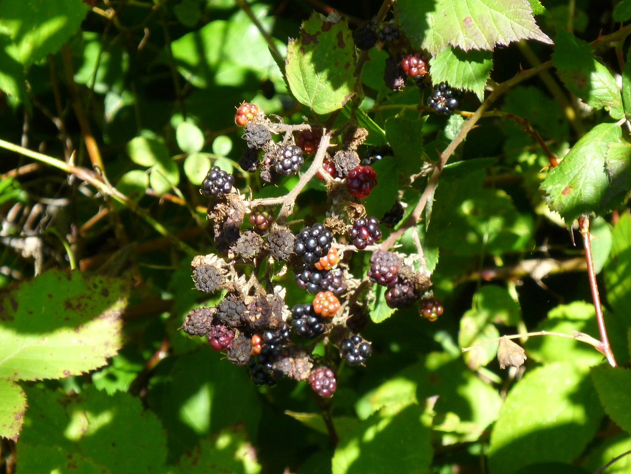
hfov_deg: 7.5
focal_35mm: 265
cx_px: 317
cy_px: 231
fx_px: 4831
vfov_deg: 5.6
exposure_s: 1/125
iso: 200
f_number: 5.9
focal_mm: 36
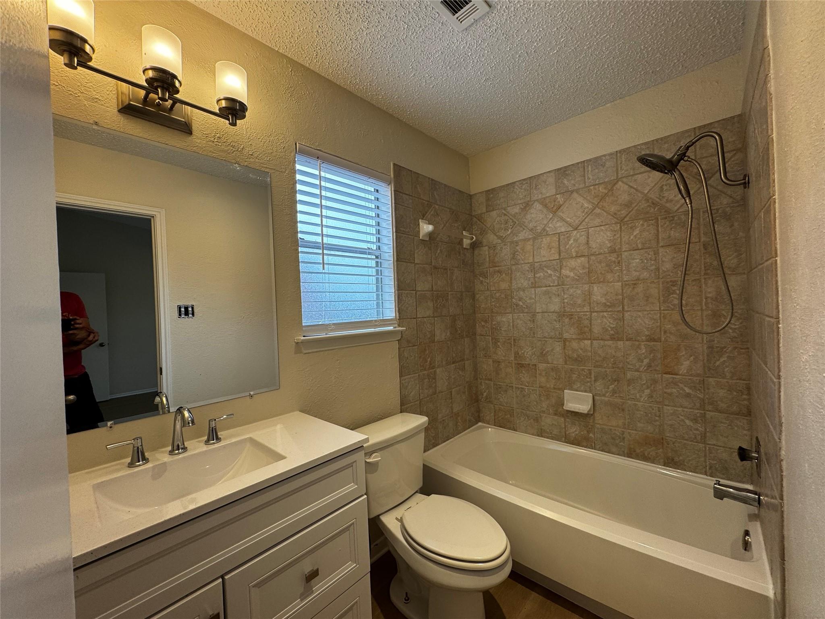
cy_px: 310
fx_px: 334
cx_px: 412
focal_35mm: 14
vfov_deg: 85.7
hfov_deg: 102.1
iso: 64
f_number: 2.2
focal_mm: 2.22
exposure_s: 1/120
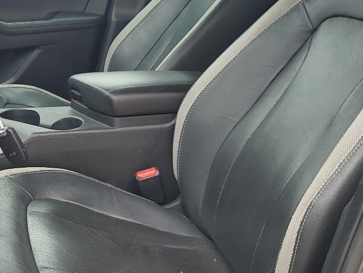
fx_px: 619
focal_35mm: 59
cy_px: 145
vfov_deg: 24.8
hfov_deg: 31.0
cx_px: 25
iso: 50
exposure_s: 1/417
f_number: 1.5
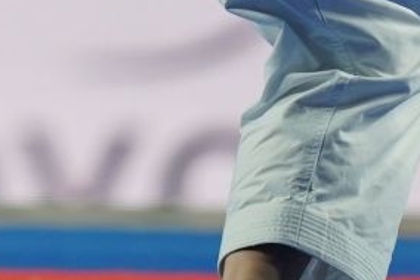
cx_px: -319
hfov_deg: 0.8
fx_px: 29533
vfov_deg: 0.5
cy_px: -403
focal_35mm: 2533
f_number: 2.8
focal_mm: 400
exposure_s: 1/500
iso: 640
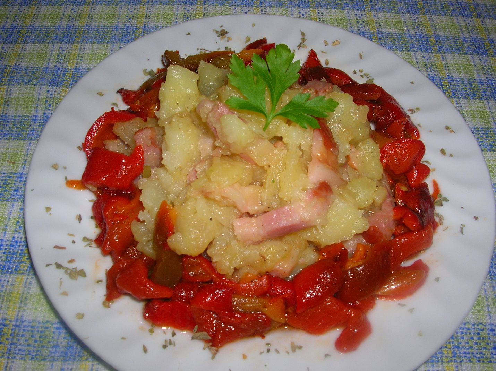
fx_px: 501
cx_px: 248
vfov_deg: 40.6
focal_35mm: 35
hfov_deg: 52.7
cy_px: 186
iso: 50
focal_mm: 5.8
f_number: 5.6
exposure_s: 1/60.1
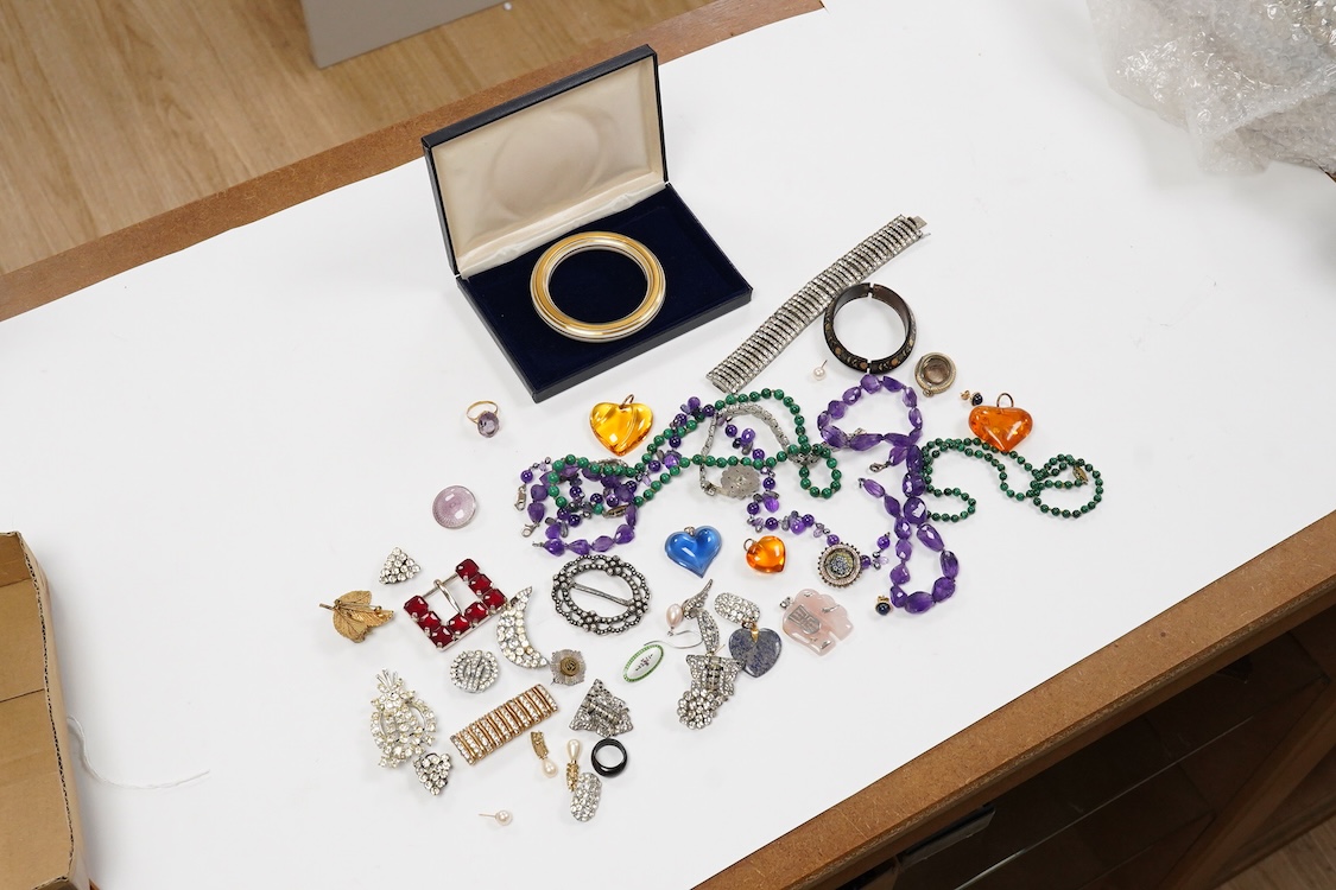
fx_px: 1670
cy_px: 445
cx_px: 668
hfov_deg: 43.6
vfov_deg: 29.9
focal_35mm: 45
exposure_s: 1/160
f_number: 13
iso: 2500
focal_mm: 30
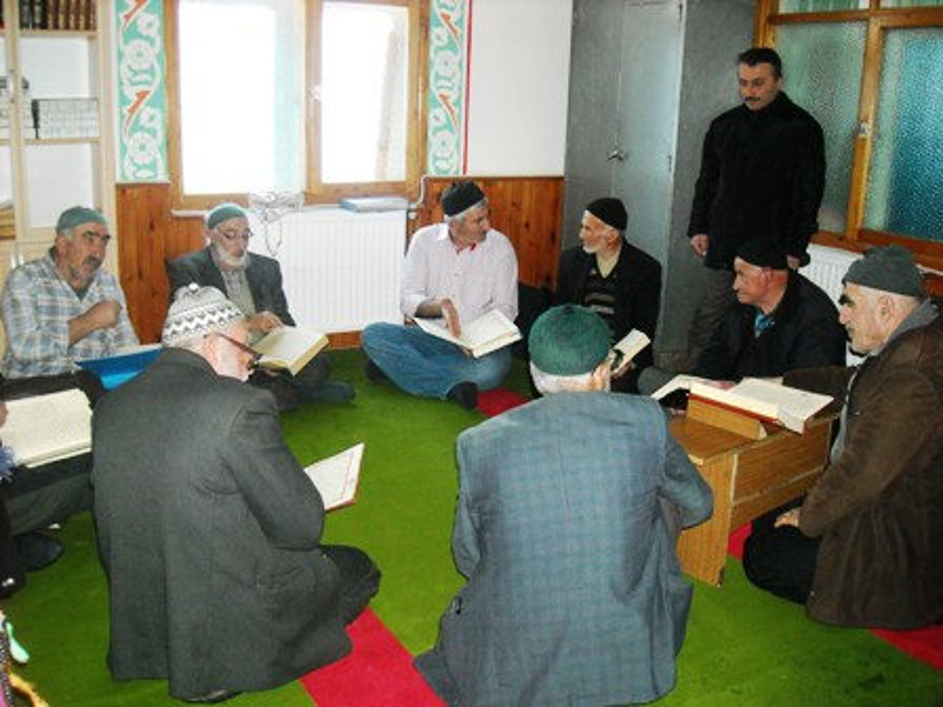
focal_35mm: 35
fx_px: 953
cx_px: 472
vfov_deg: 40.7
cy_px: 354
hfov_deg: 52.6
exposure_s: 1/60
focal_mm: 5.7
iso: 496
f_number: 2.8
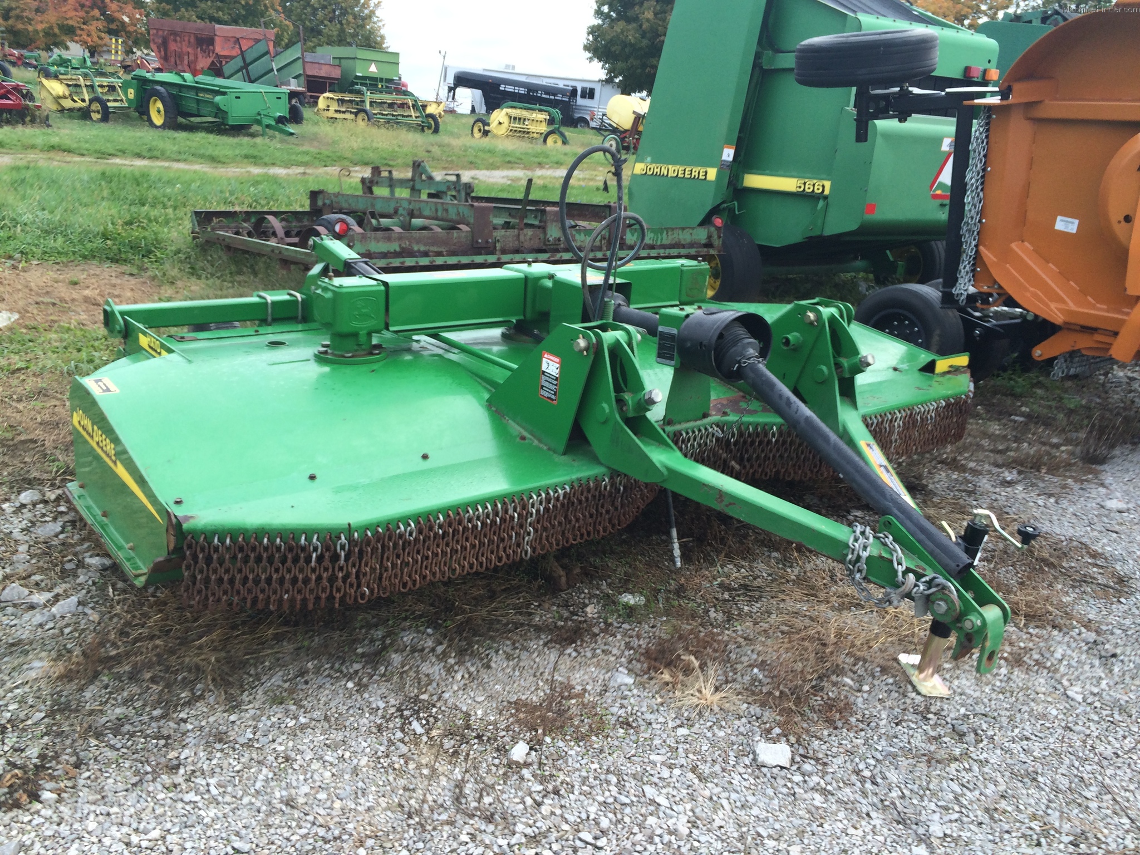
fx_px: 955
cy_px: 428
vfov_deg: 48.2
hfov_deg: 61.7
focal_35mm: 29
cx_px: 570
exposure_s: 1/394
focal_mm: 4.15
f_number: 2.2
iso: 32
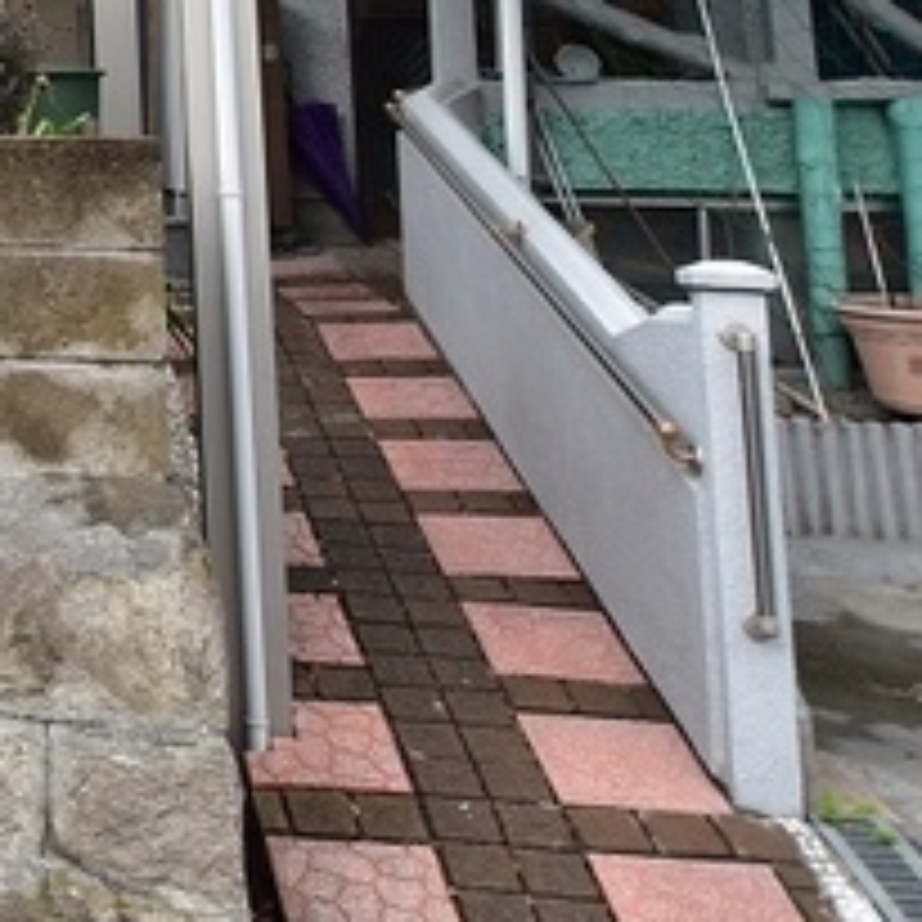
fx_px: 1688
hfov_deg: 23.1
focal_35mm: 56
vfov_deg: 27.7
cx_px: -549
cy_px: -108
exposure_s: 1/200
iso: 160
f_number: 4.5
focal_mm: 12
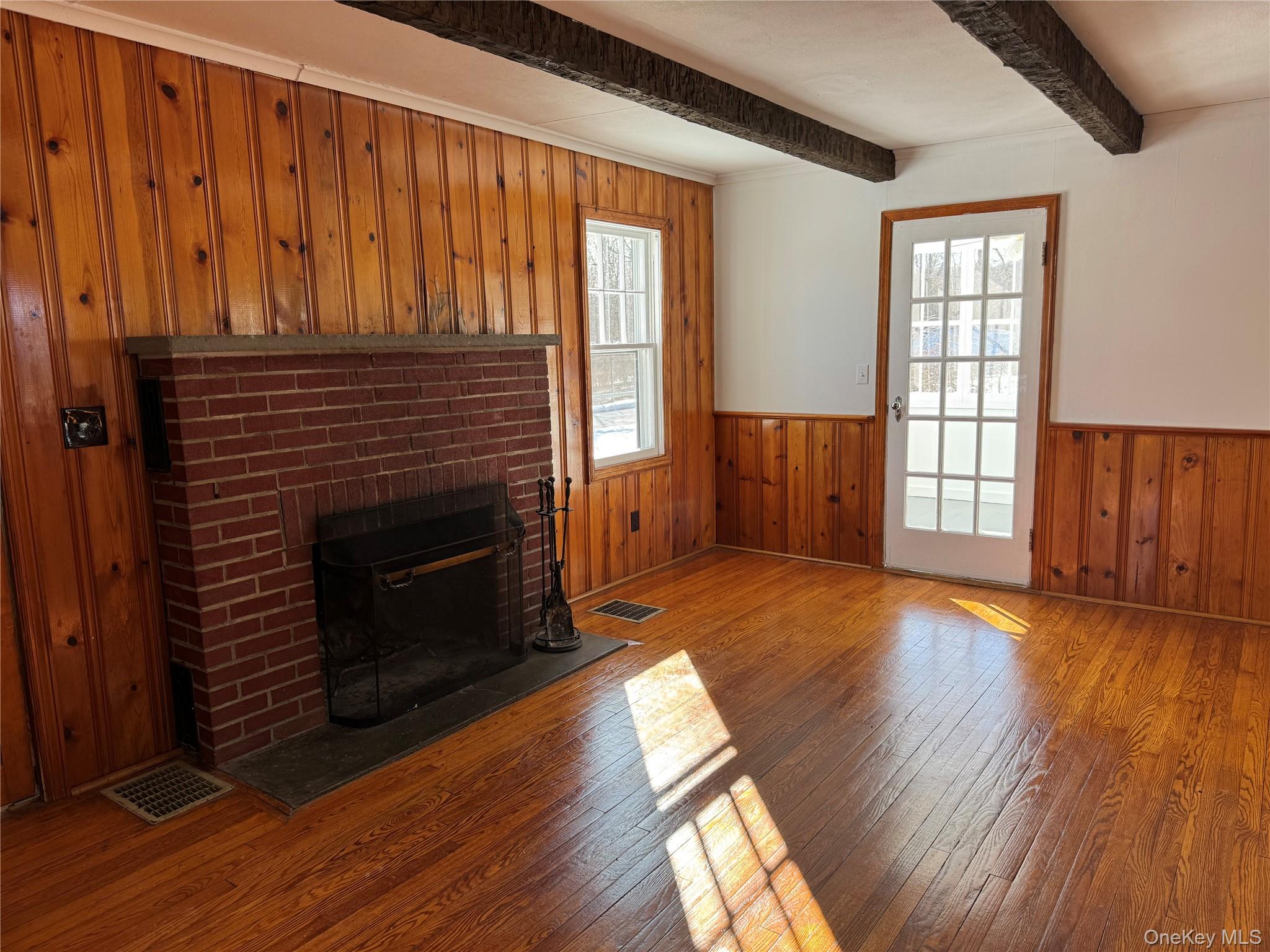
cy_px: 476
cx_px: 635
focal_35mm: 24
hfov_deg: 71.6
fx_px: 881
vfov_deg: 56.8
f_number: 1.78
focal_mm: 6.76
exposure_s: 1/164
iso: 64
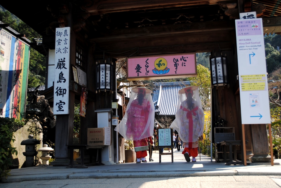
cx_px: 140
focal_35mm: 44
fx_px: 340
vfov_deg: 30.9
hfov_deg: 44.9
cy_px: 94
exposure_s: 1/320
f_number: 4.5
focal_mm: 29
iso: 100
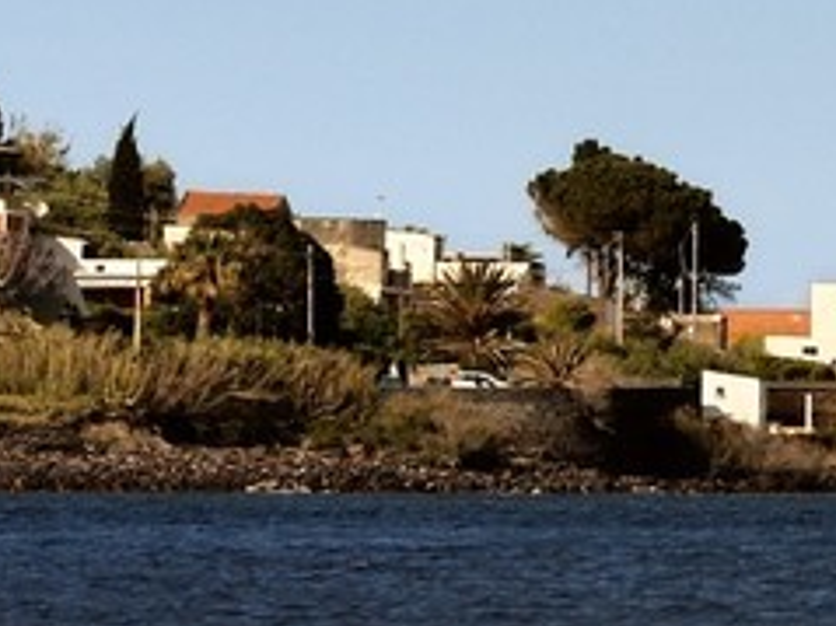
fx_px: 31066
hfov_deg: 1.5
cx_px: 2641
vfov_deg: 1.2
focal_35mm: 1287
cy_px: -255
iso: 200
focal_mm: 200
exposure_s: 1/500
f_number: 14
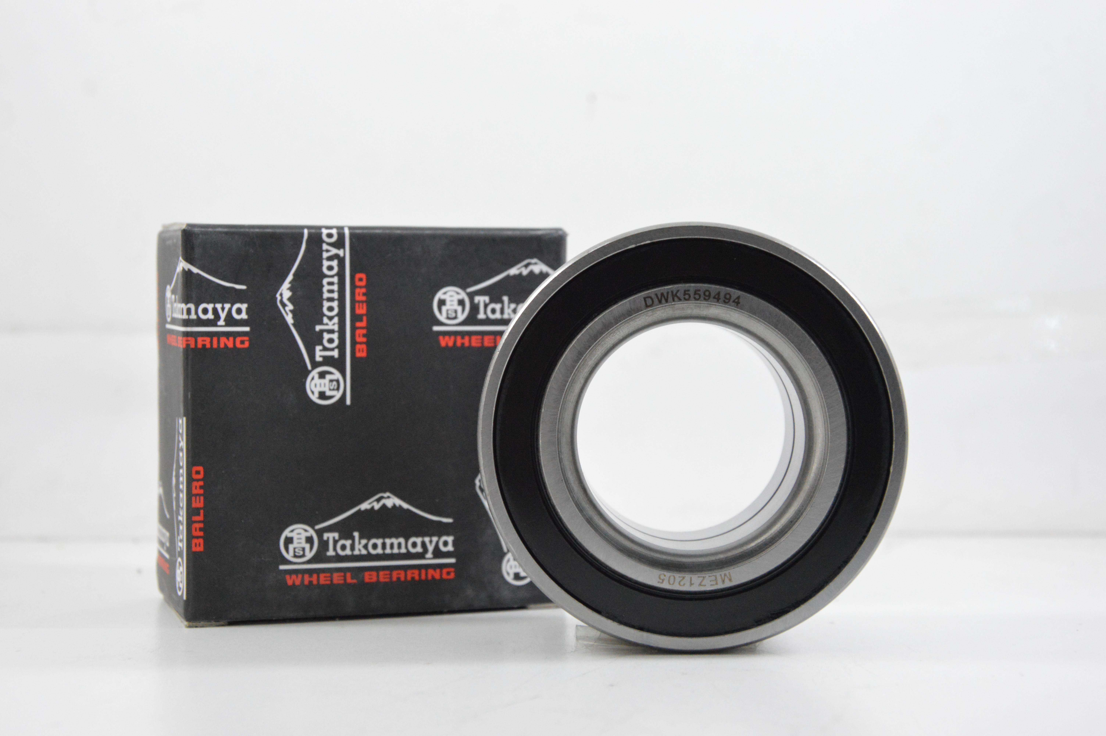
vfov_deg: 18.9
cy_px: 368
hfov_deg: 28.1
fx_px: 2210
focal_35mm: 72
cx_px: 553
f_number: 7.1
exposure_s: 1/100
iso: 3200
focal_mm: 48
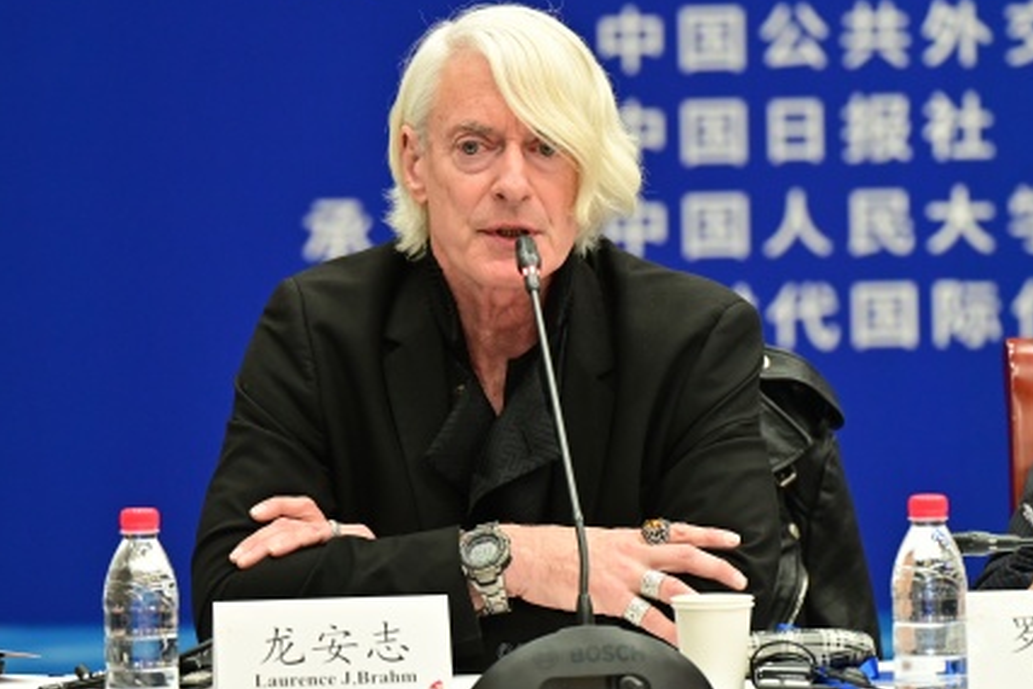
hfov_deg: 6.6
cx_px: 508
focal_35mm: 310
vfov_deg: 4.4
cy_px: 323
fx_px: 8898
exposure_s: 1/160
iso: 1600
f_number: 3.5
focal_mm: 180
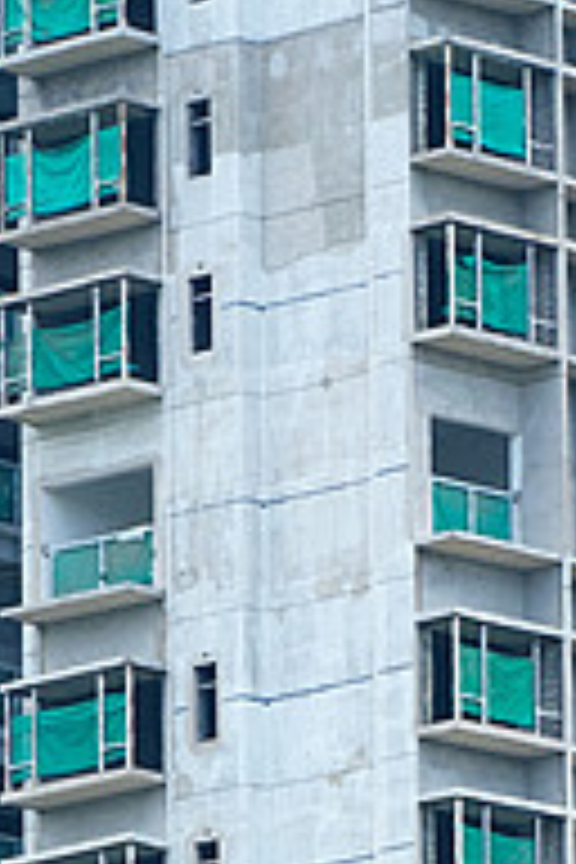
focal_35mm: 584
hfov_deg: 2.4
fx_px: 14015
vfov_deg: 3.5
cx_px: 605
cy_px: 1260
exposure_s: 1/1000
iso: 640
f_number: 5.6
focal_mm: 93.2
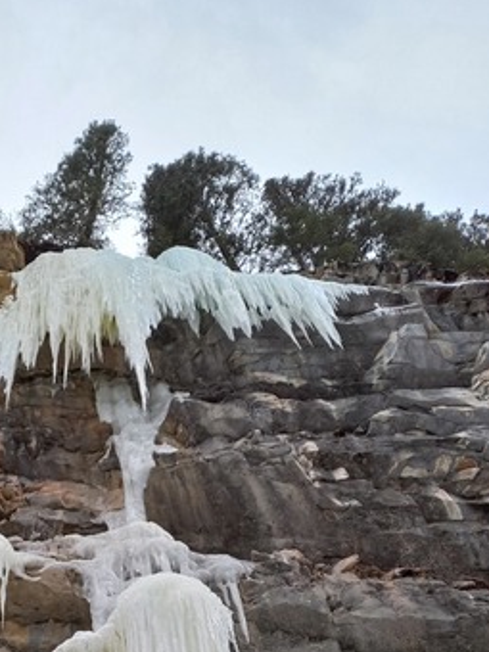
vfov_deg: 35.8
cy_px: 626
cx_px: 138
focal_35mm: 49
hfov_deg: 29.3
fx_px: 923
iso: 50
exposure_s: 1/142
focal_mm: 4.65
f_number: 1.8
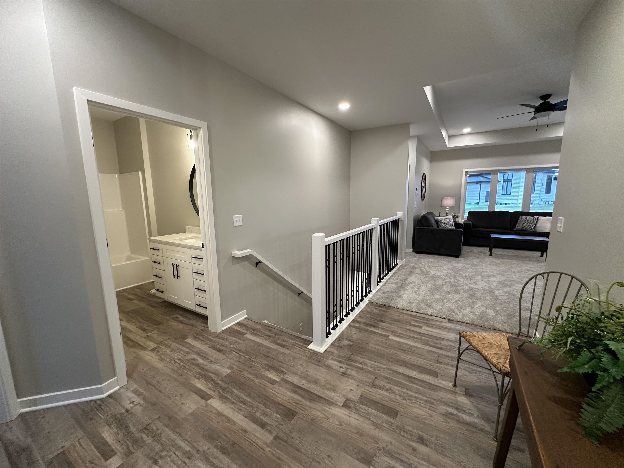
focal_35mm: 14
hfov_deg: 102.1
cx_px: 312
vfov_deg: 85.7
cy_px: 234
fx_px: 252
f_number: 2.2
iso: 160
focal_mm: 2.22
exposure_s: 1/60
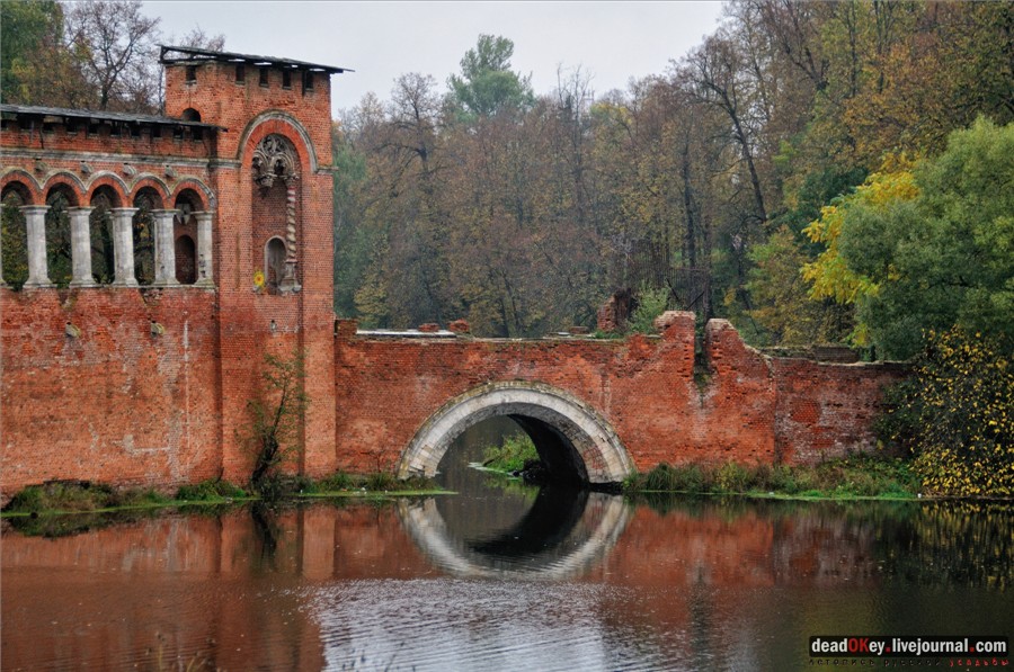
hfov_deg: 19.5
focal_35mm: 105
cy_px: 336
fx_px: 2953
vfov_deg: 13.0
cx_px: 507
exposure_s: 1/125
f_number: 5.3
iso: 500
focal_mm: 70
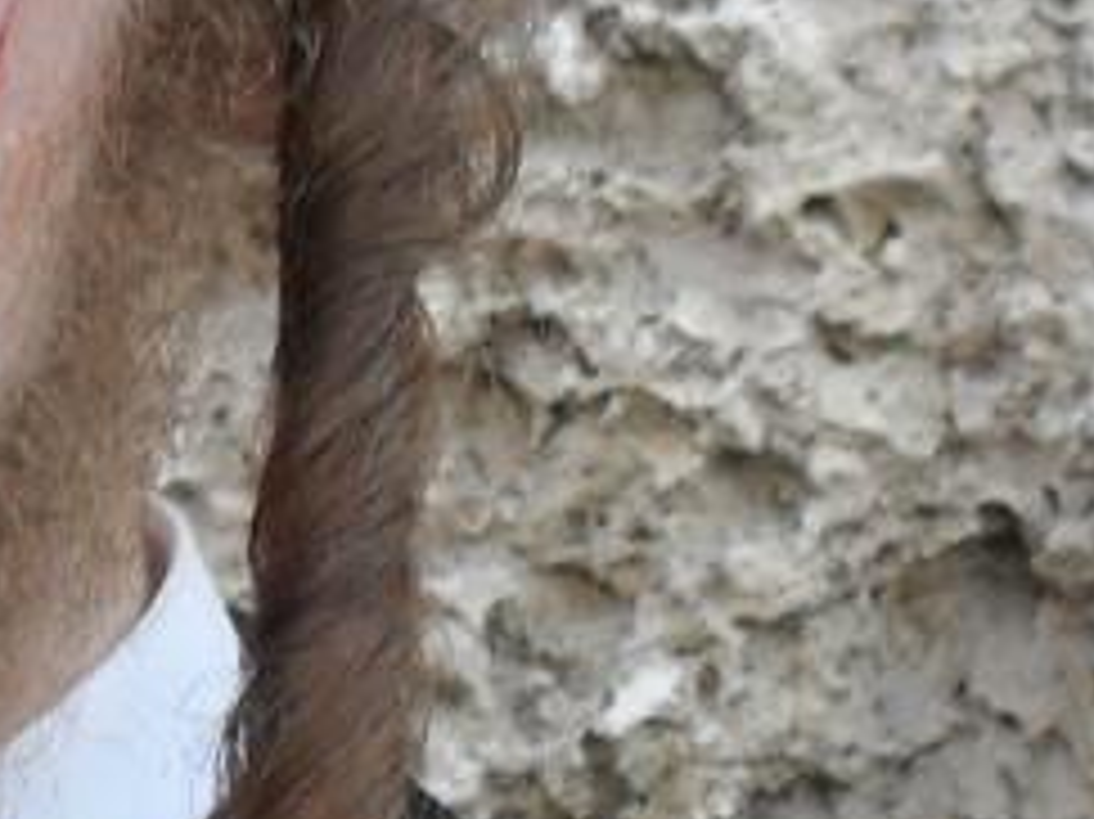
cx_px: 239
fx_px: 5054
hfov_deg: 12.3
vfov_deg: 9.2
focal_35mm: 160
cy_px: 670
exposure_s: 1/125
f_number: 2.8
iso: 80
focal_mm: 6.3
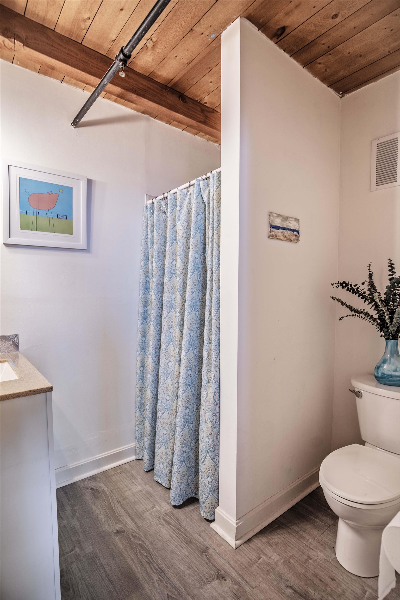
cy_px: 300
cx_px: 200
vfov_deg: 90.0
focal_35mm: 18
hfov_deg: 67.4
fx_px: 300
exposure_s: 1/3
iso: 100
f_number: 4
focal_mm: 18
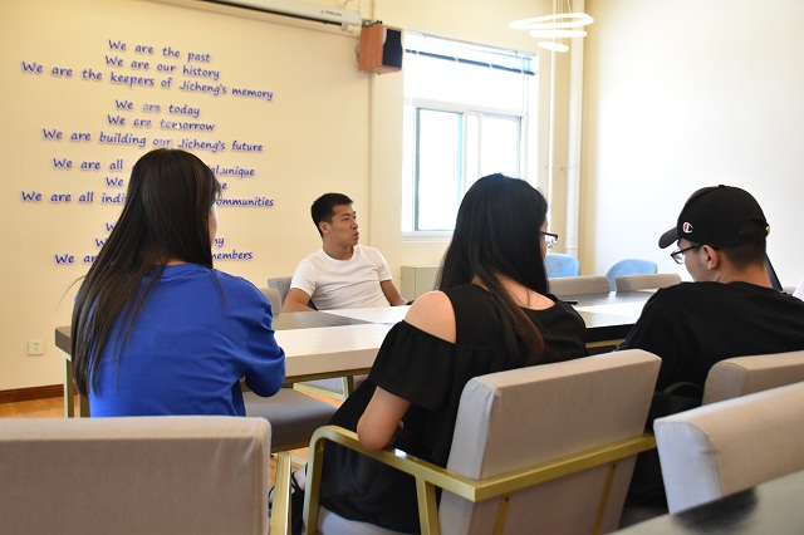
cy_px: 268
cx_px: 402
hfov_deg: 55.1
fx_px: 770
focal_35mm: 34
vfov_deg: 38.3
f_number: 5.6
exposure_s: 1/80
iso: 1250
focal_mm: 23
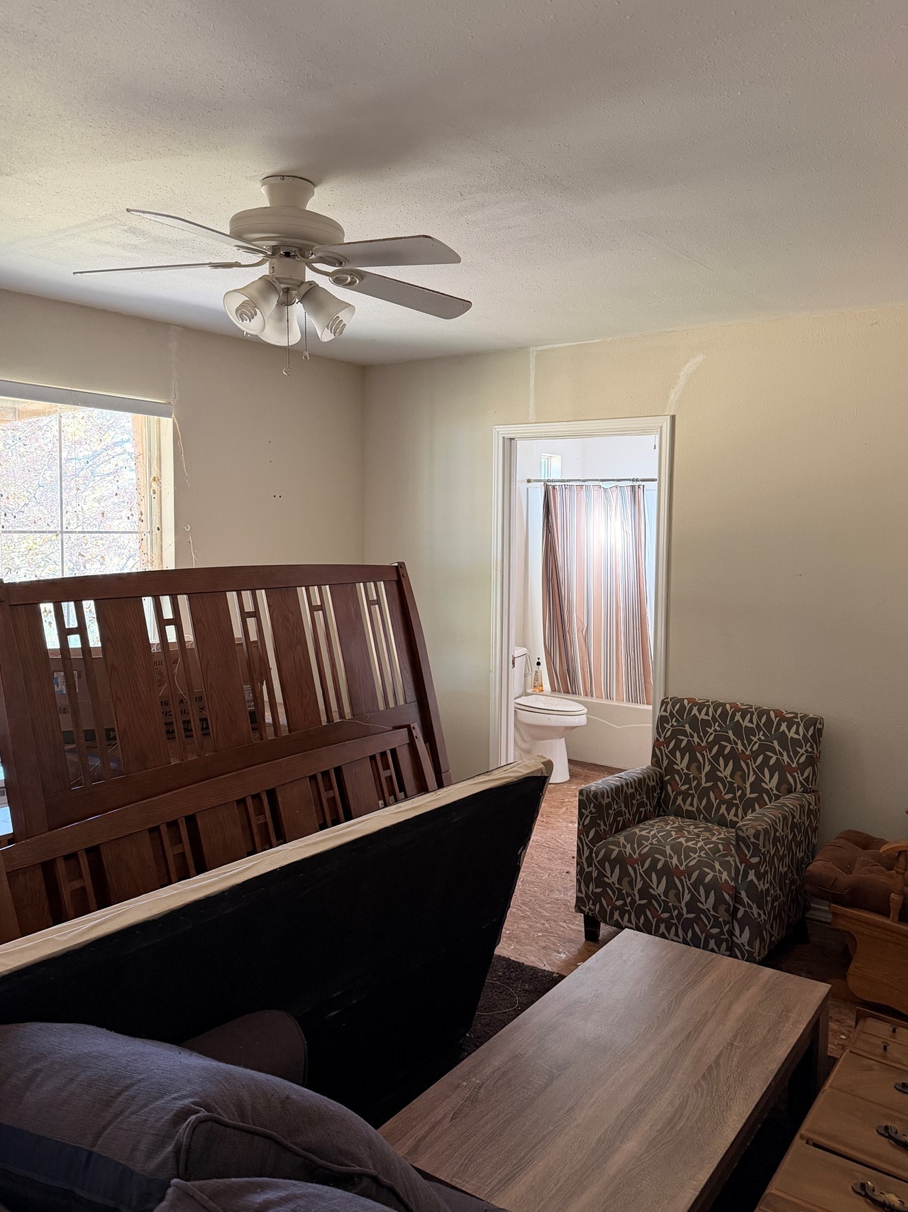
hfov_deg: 51.3
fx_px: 944
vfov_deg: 65.3
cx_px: 492
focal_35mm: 27
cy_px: 604
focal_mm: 6.76
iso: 400
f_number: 1.78
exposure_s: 1/60
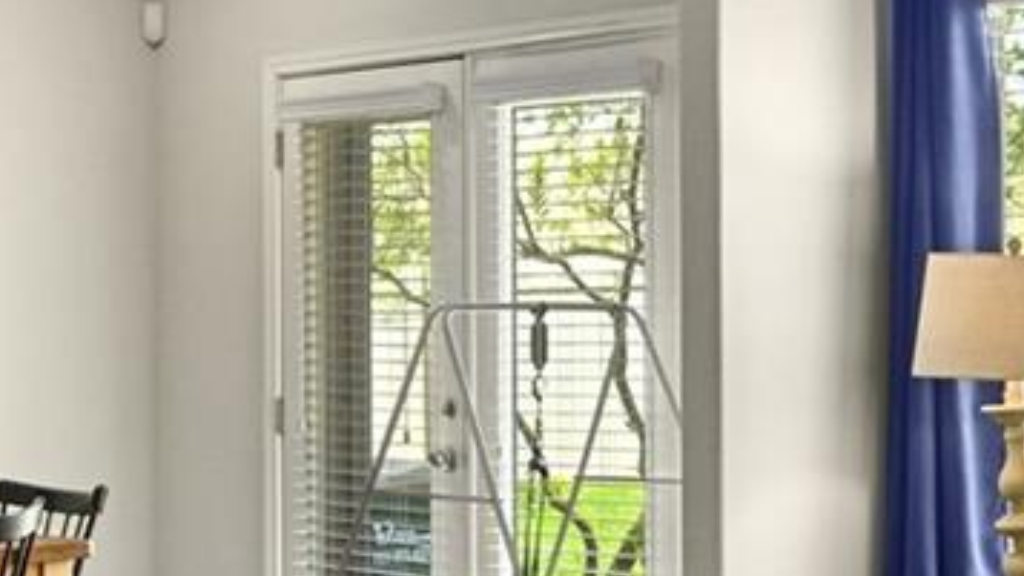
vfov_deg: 14.4
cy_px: 384
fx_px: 2281
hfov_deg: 25.3
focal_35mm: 84
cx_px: 614
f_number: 8
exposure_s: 1/15
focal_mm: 14
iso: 800
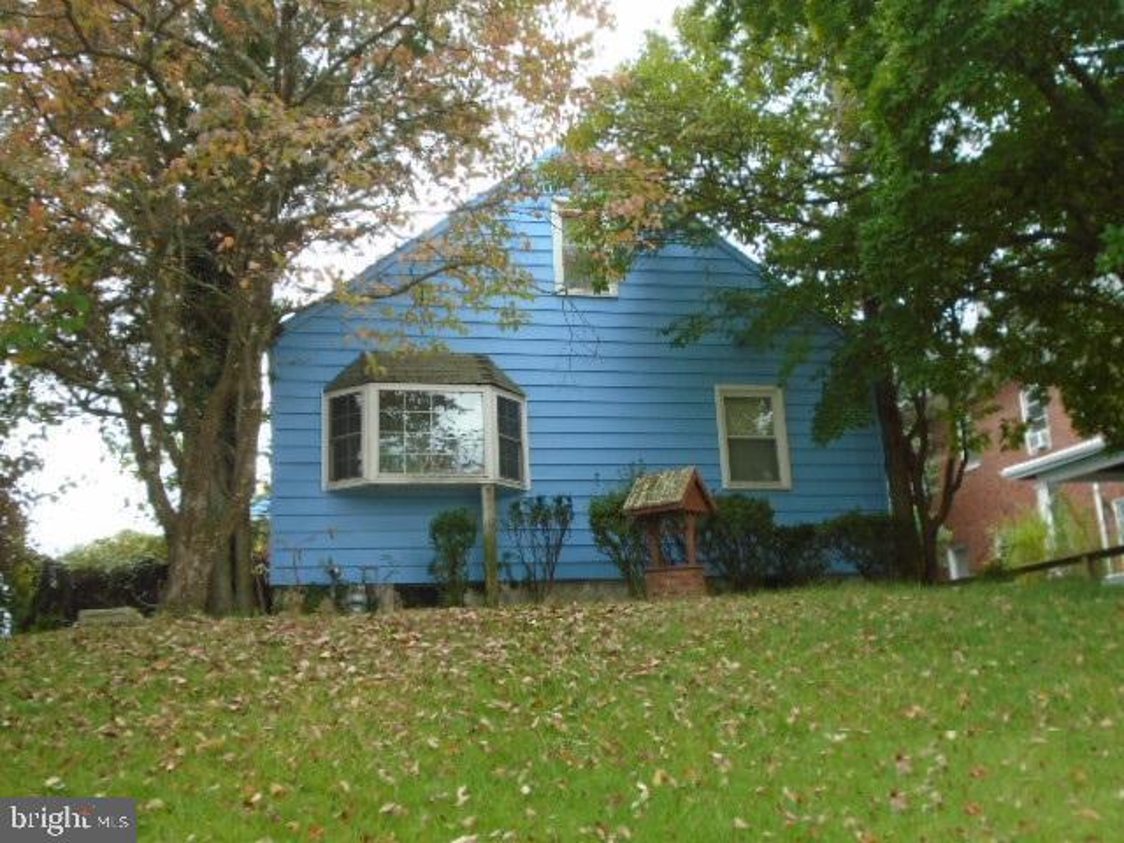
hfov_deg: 51.4
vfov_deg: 39.7
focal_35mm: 36
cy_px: 422
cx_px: 562
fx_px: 1169
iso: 100
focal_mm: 6.4
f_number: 3.8
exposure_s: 1/80
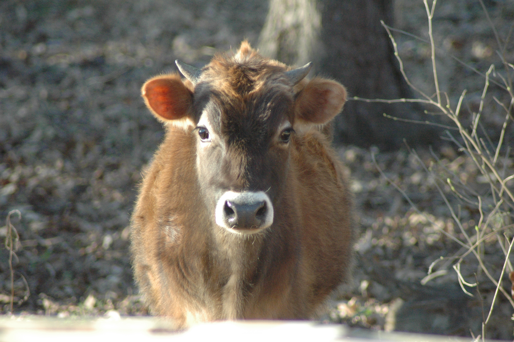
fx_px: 6419
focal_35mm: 450
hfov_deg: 4.6
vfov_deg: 3.0
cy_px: 171
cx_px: 257
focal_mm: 300
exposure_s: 1/400
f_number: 6
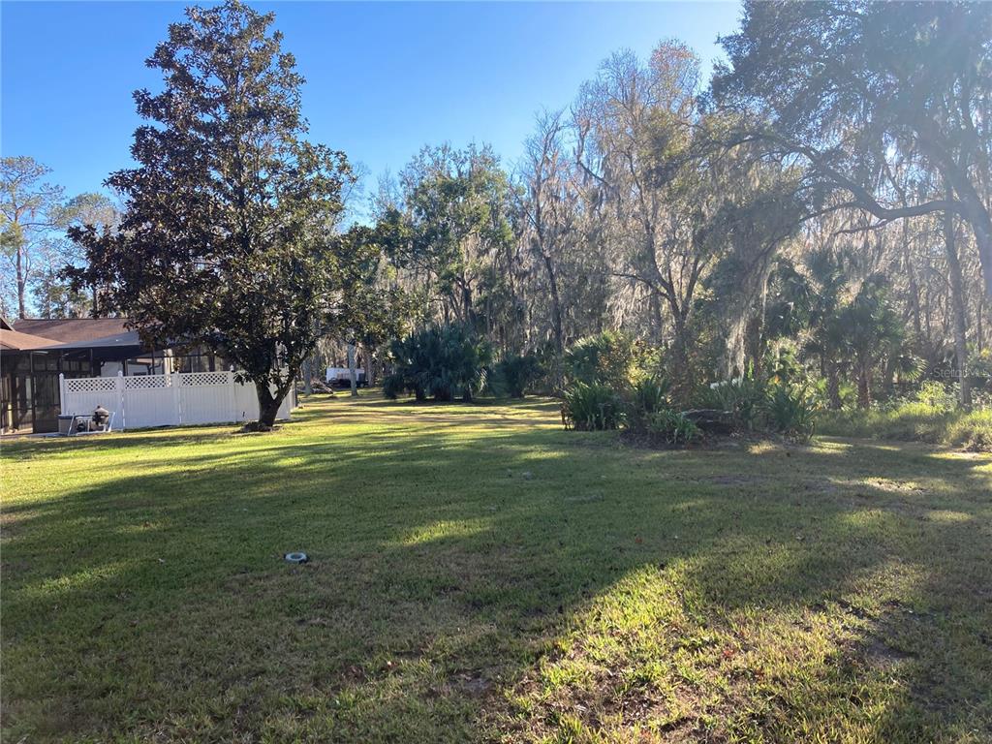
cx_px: 496
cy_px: 372
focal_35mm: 28
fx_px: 802
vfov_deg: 49.7
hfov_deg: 63.4
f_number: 1.8
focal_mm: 3.99
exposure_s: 1/522
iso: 20
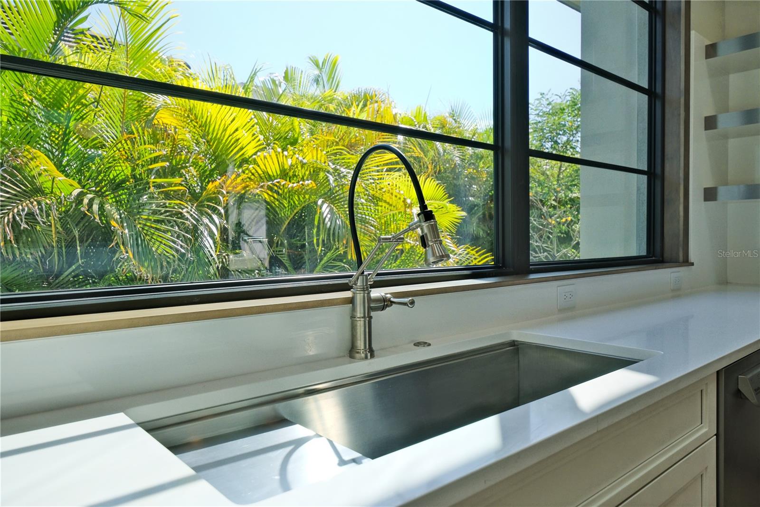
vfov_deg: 55.1
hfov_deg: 76.1
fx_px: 485
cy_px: 254
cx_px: 380
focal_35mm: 23
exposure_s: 1/2000
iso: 640
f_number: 4
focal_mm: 15.4
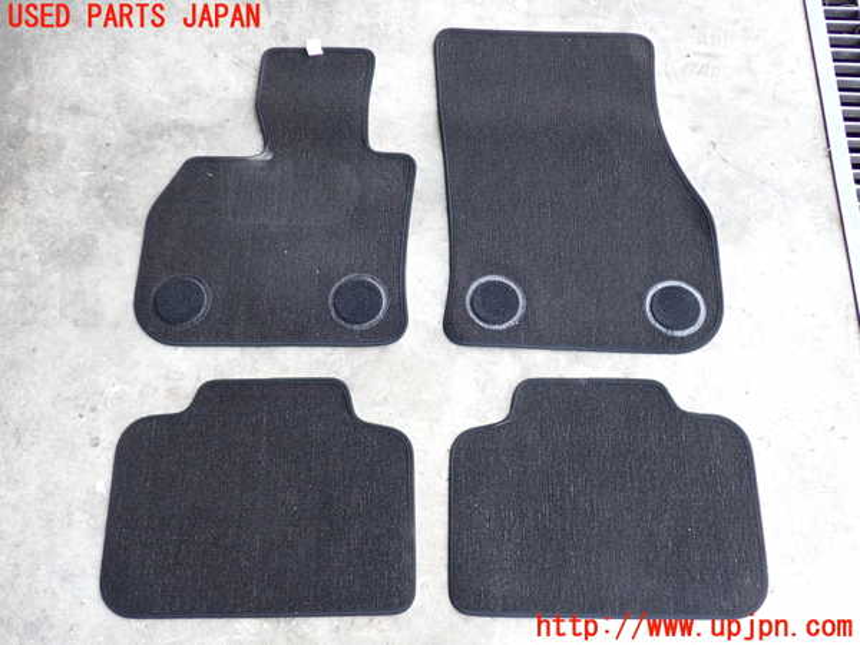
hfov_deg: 60.0
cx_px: 430
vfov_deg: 46.8
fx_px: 745
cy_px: 322
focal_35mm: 30
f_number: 2.3
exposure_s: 1/125
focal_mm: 5.4
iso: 200
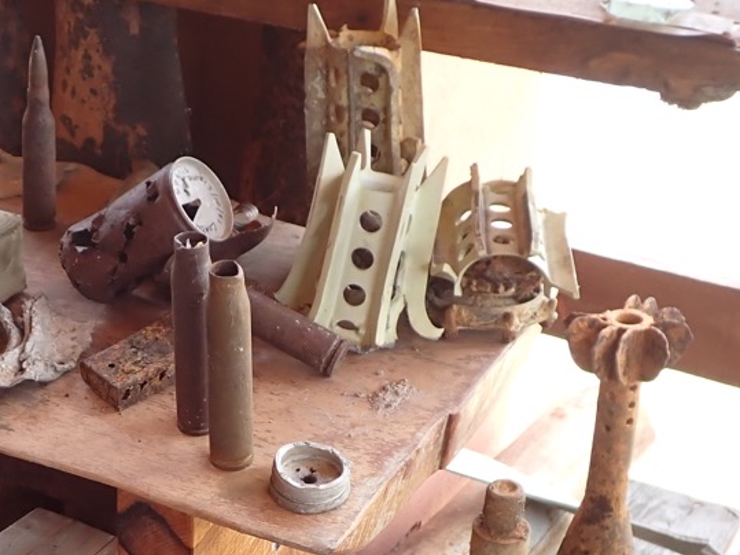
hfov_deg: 25.3
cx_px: 159
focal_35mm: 76
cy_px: 451
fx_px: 1624
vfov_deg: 19.2
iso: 100
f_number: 2.4
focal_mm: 5.79
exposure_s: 1/100
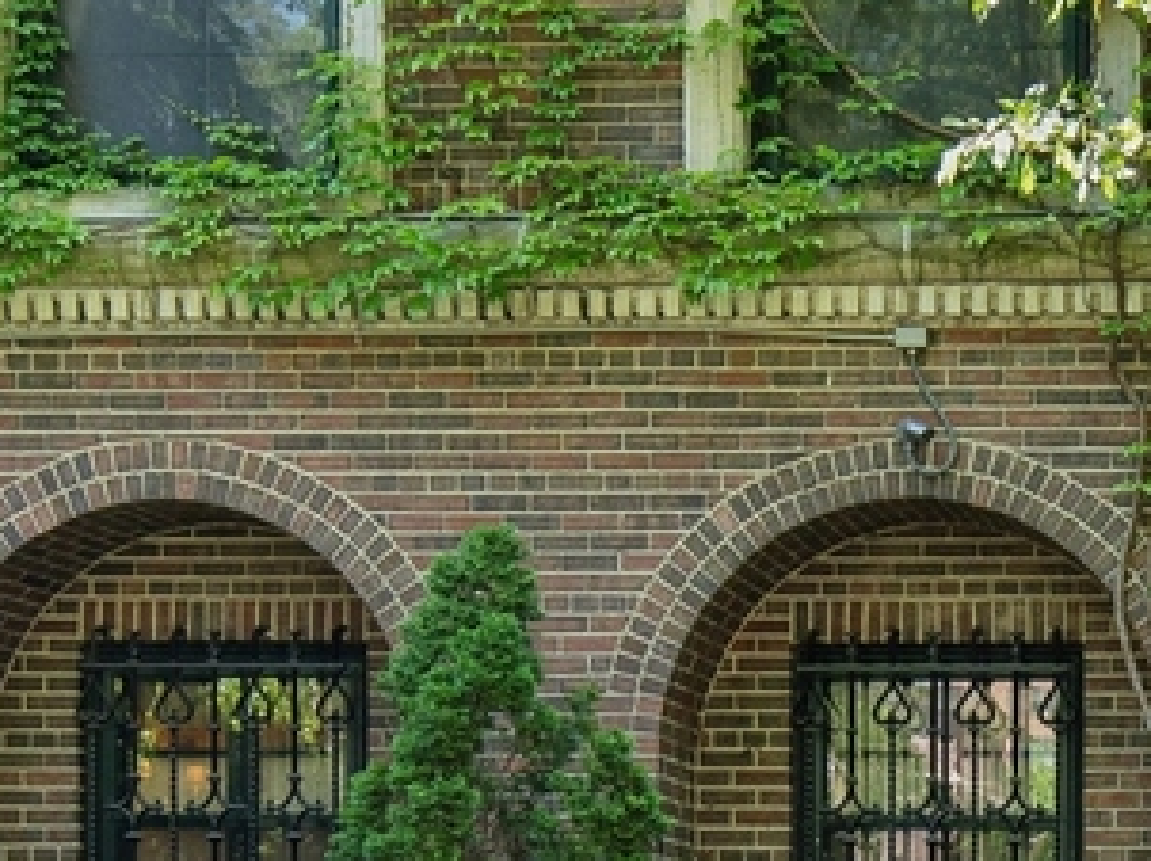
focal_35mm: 86
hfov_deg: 21.4
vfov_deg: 17.1
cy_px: 347
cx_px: 1323
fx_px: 2857
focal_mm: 17
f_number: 7.1
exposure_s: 1/80
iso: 320
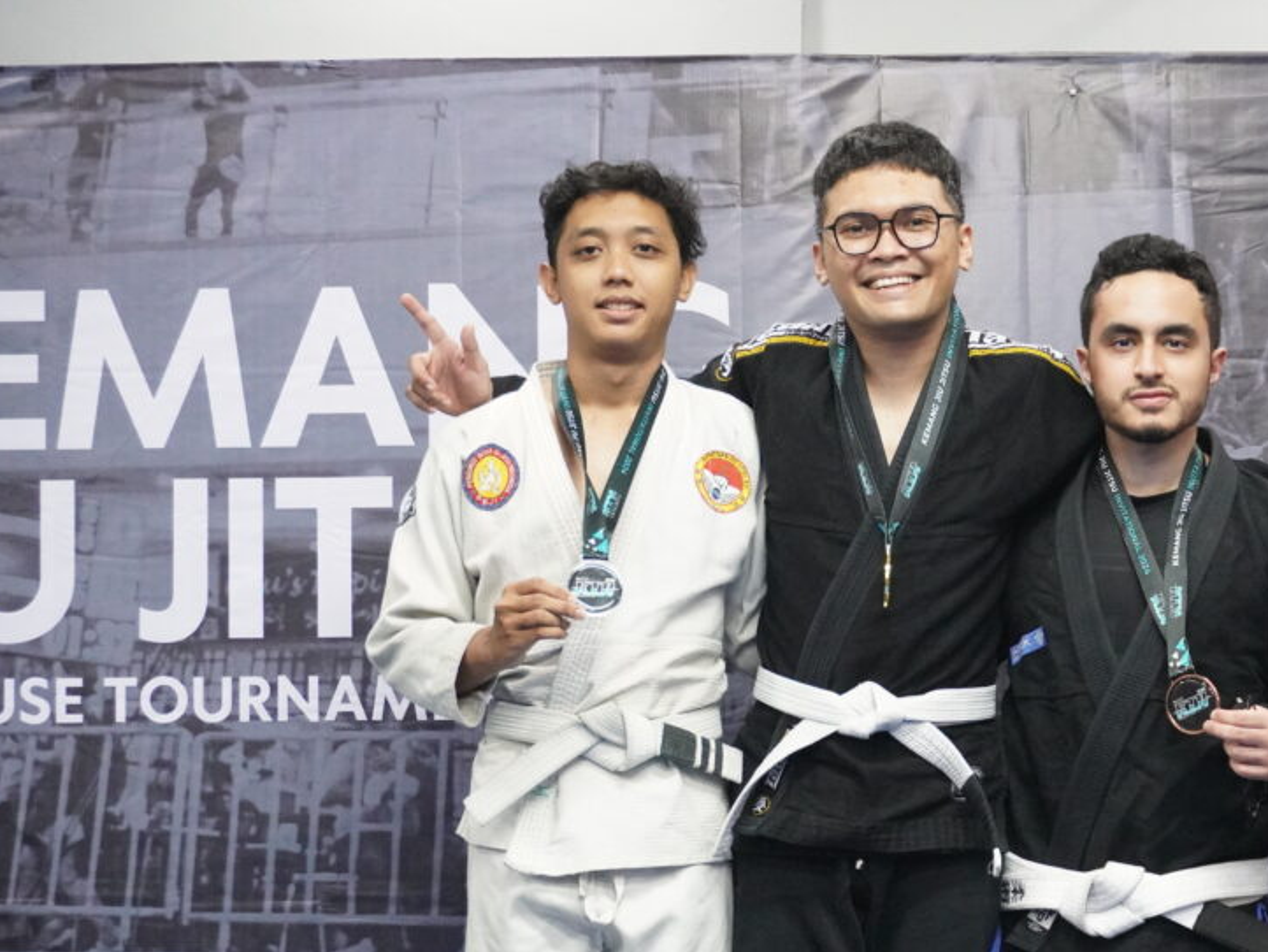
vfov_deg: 19.5
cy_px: 542
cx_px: 855
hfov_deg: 25.6
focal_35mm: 76
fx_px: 2773
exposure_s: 1/200
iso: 6400
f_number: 5.6
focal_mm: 37
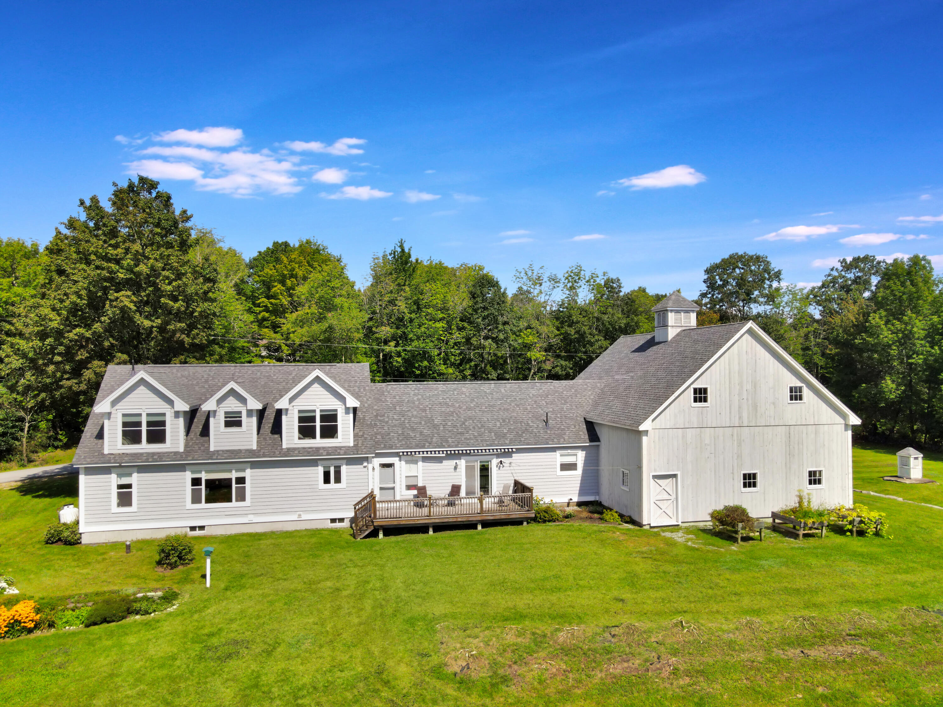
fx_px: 654
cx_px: 472
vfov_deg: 56.8
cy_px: 354
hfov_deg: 71.6
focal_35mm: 24
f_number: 2.8
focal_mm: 4.5
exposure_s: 1/1600
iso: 200
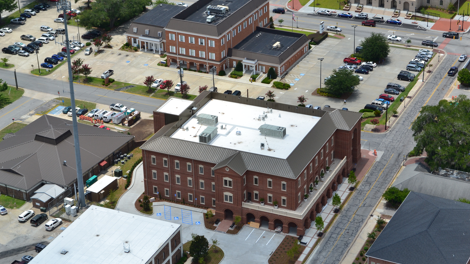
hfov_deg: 24.6
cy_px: 127
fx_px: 1078
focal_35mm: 87
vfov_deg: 14.0
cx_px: 235
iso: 320
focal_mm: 55
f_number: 11
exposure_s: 1/500
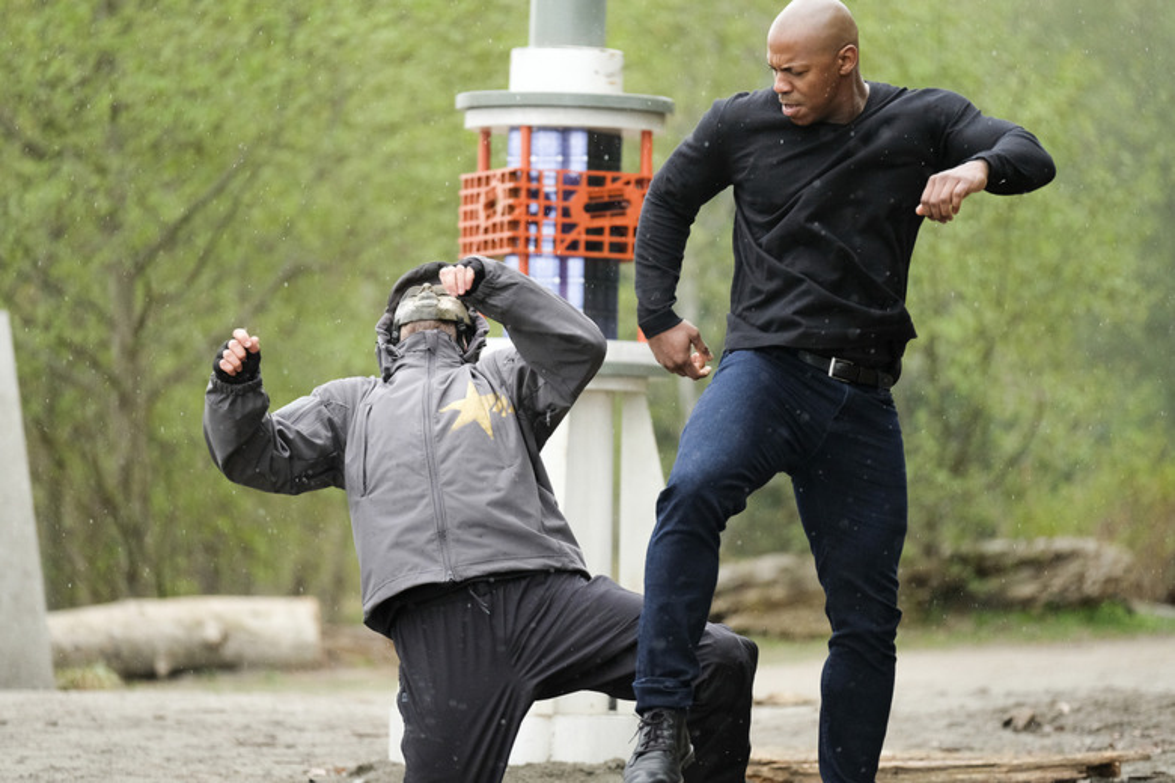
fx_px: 6854
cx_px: 588
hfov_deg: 9.8
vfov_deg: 6.5
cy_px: 392
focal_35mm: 210
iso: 2500
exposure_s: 1/1000
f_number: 2.8
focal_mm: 140
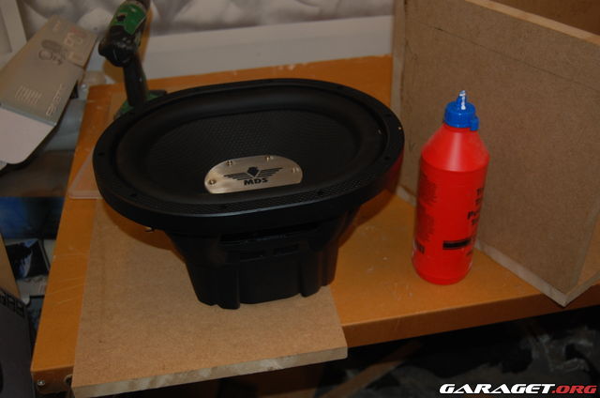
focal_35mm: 39
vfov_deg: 34.1
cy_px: 199
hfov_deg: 49.6
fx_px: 649
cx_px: 300
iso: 400
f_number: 4
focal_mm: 26
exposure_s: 1/60
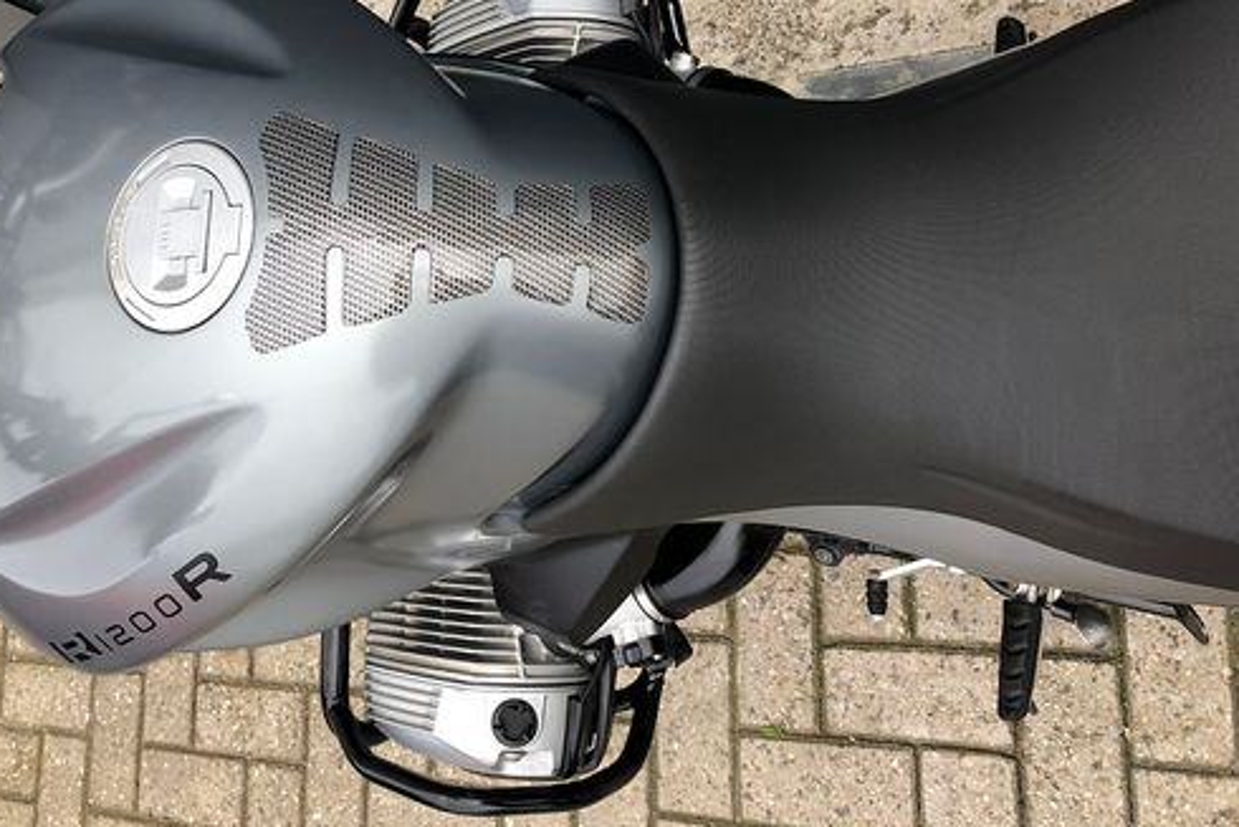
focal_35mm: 38
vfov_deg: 34.6
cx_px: 491
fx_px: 1308
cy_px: 240
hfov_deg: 50.3
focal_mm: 3.99
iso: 40
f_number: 1.8
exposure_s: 1/484
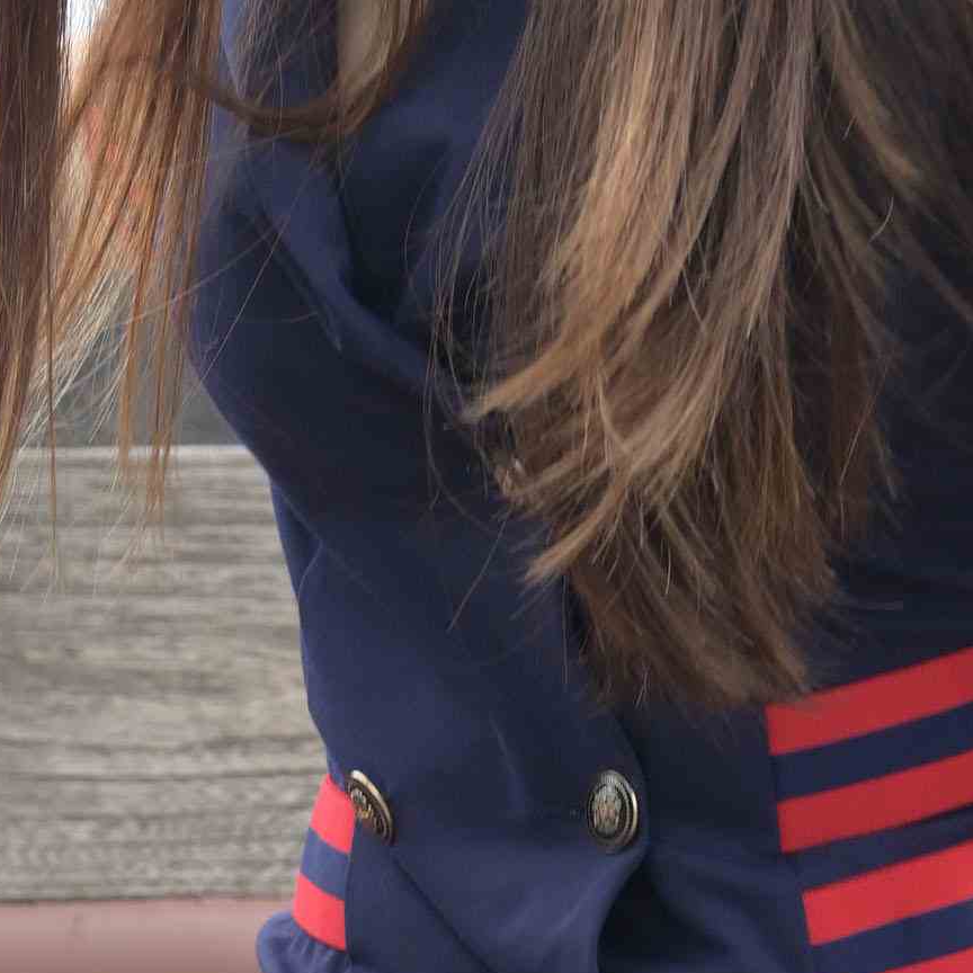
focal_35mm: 430
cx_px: 126
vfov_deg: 4.0
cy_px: 1778
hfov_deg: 4.1
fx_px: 13674
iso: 200
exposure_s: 1/320
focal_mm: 95
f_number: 4
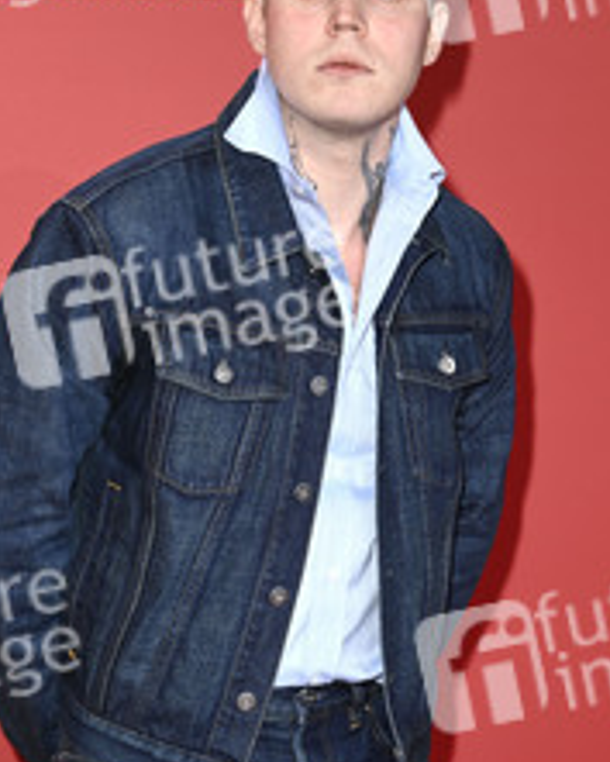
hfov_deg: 10.1
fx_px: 3450
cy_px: 479
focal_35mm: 153
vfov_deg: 12.6
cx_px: 279
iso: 800
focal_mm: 90
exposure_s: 1/250
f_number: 5.6
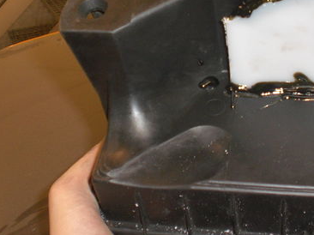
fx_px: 571
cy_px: 46
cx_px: 211
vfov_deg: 22.9
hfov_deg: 30.5
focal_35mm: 63
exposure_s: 1/60
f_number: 3.1
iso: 200
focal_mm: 6.3
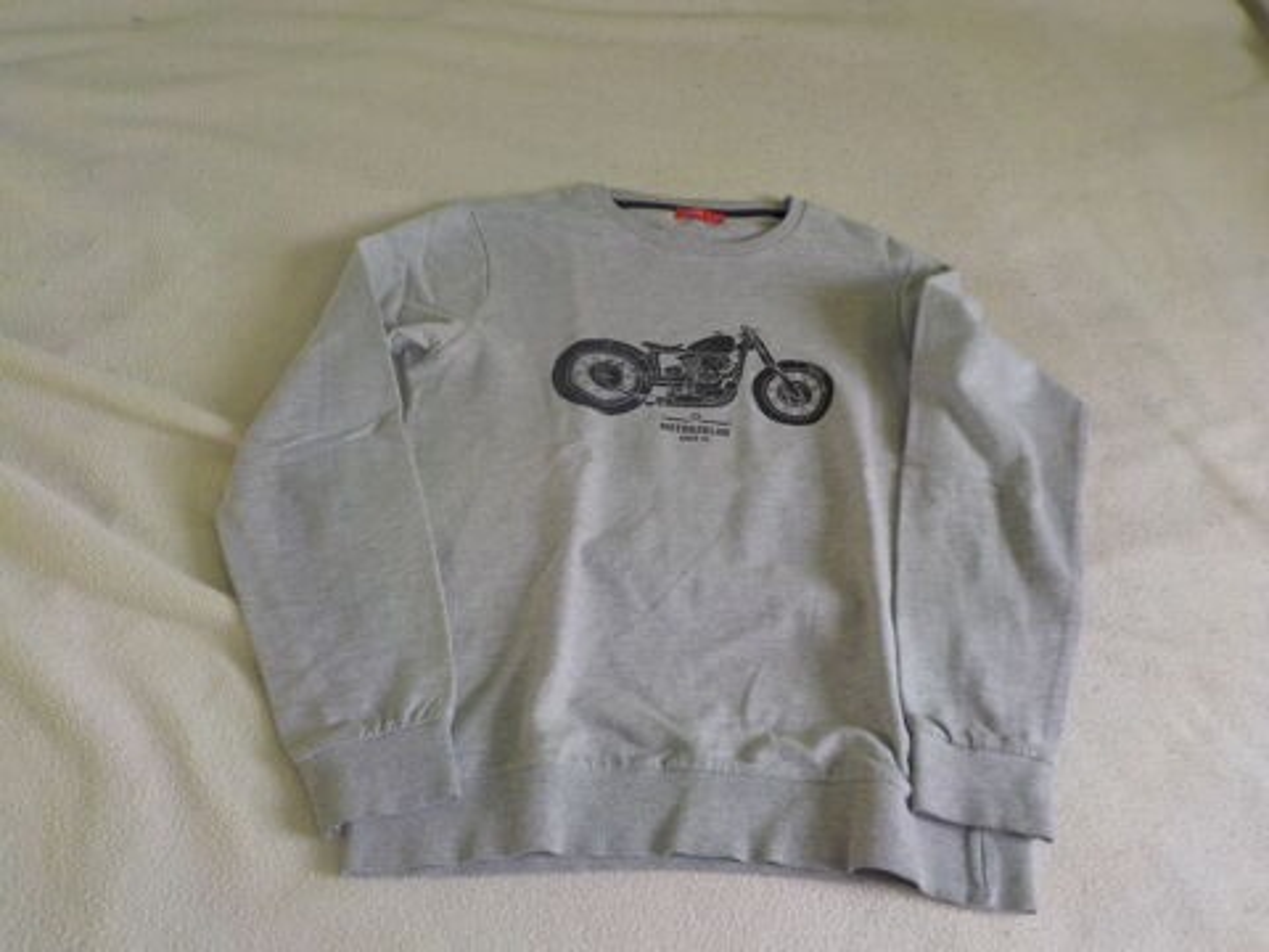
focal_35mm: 30
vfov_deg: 46.8
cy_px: 476
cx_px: 634
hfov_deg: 60.0
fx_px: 1100
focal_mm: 4.1
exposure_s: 1/30
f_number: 3.3
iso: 160
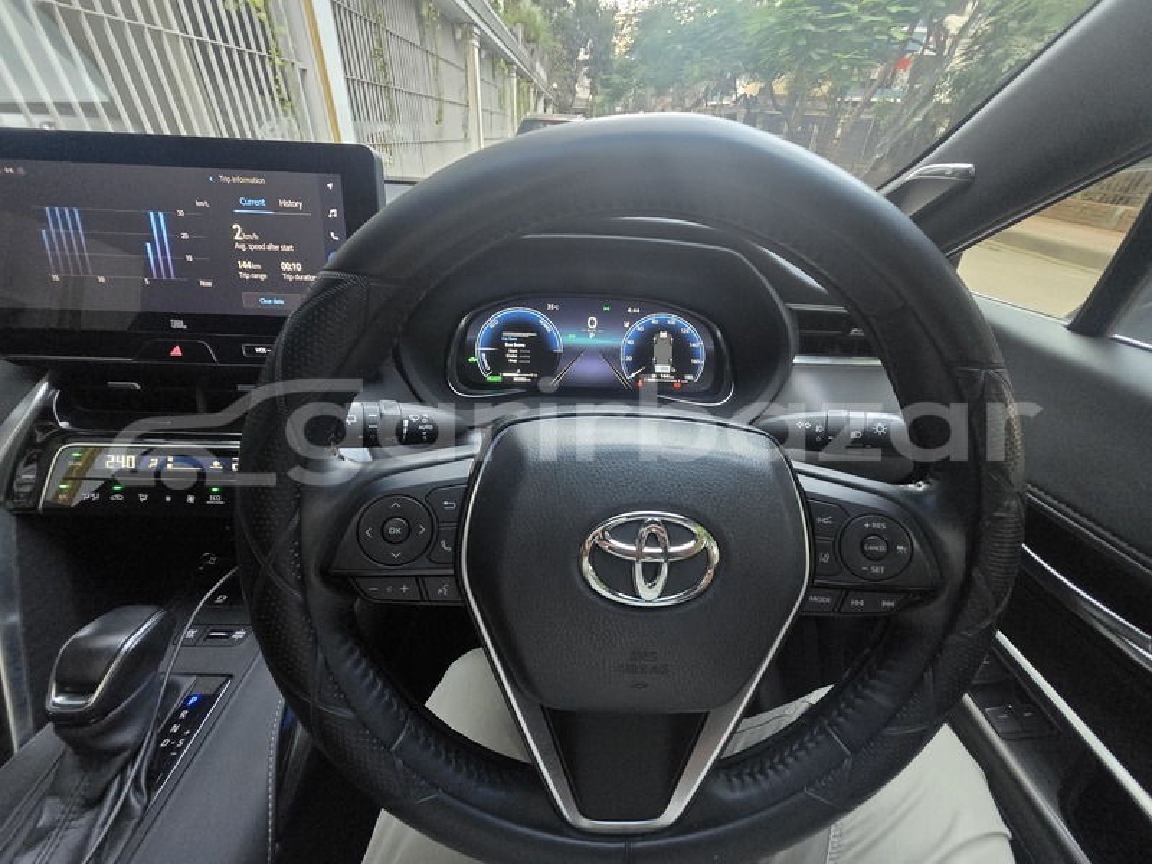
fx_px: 433
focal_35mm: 13
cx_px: 576
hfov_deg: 106.2
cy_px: 432
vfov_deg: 89.9
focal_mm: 1.7
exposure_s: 1/50.6
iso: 1000
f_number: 2.2
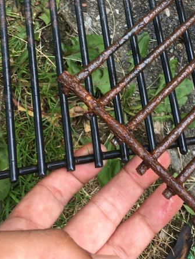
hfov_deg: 25.0
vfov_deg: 32.4
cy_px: 54
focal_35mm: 58
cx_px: 145
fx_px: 435
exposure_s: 1/60
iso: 32
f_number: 2.2
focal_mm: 4.15
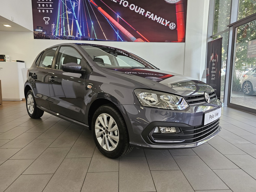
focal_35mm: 23
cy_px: 96
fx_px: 170
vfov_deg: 58.9
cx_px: 128
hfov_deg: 73.9
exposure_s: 1/100
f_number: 1.7
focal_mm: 6.3
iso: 125
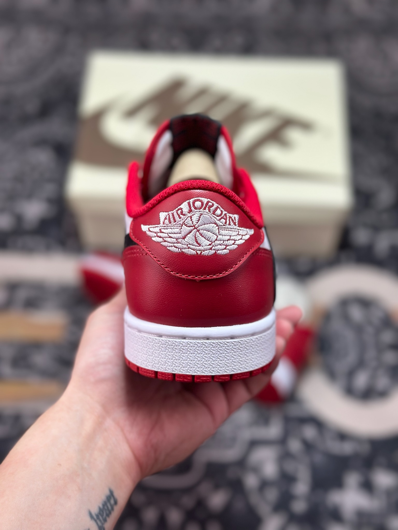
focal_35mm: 48
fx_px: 736
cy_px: 265
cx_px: 199
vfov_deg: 39.7
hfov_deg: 30.3
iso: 80
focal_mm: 6.86
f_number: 1.78
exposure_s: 1/740
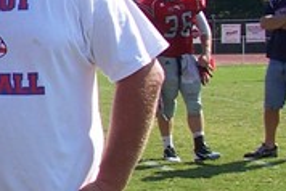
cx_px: -283
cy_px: 72
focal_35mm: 147
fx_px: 1169
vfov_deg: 9.3
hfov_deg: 12.3
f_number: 4
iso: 80
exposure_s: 1/500
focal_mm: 6
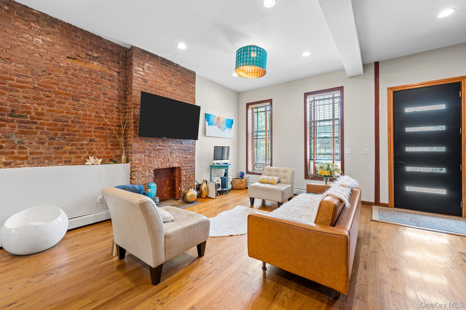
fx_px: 181
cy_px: 155
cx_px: 233
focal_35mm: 14
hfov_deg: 104.3
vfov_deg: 81.2
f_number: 10
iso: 200
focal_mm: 14
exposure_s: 1.3
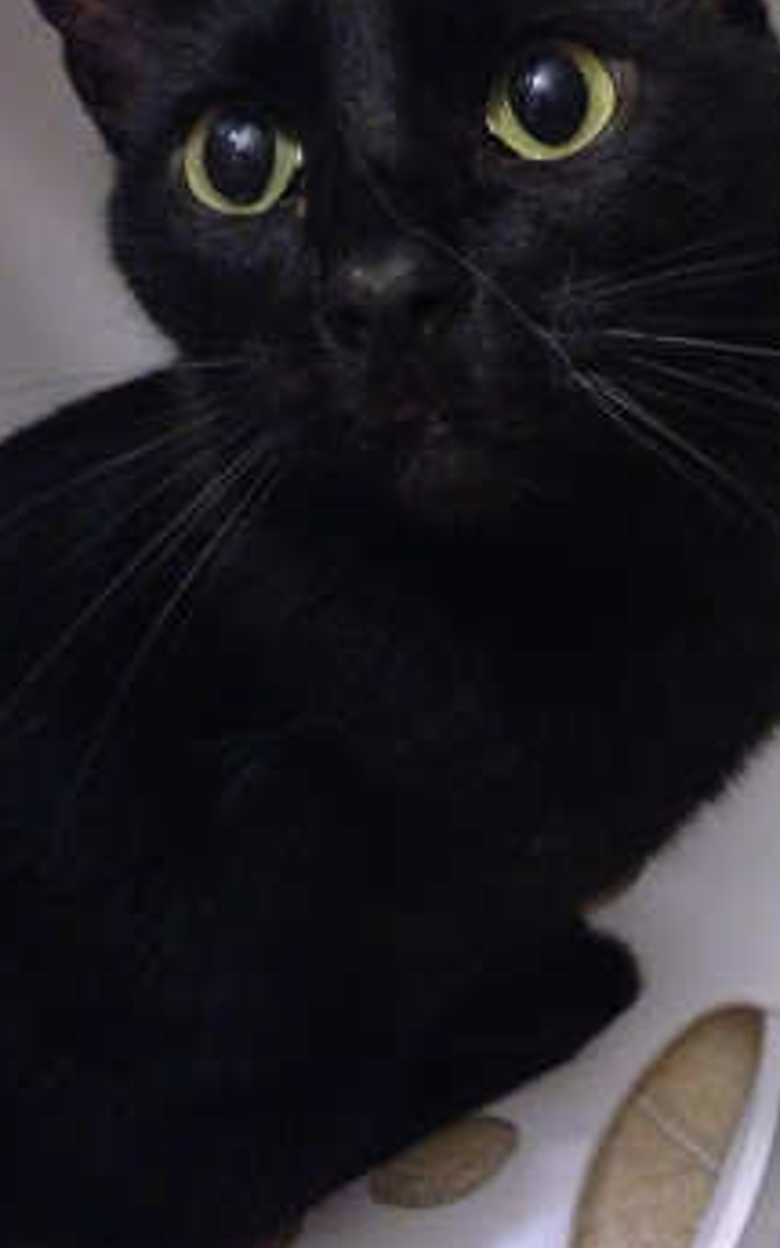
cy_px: 479
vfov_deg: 38.7
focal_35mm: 52
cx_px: 628
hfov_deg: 24.5
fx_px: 1769
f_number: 2.4
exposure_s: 1/15
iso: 800
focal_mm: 4.12
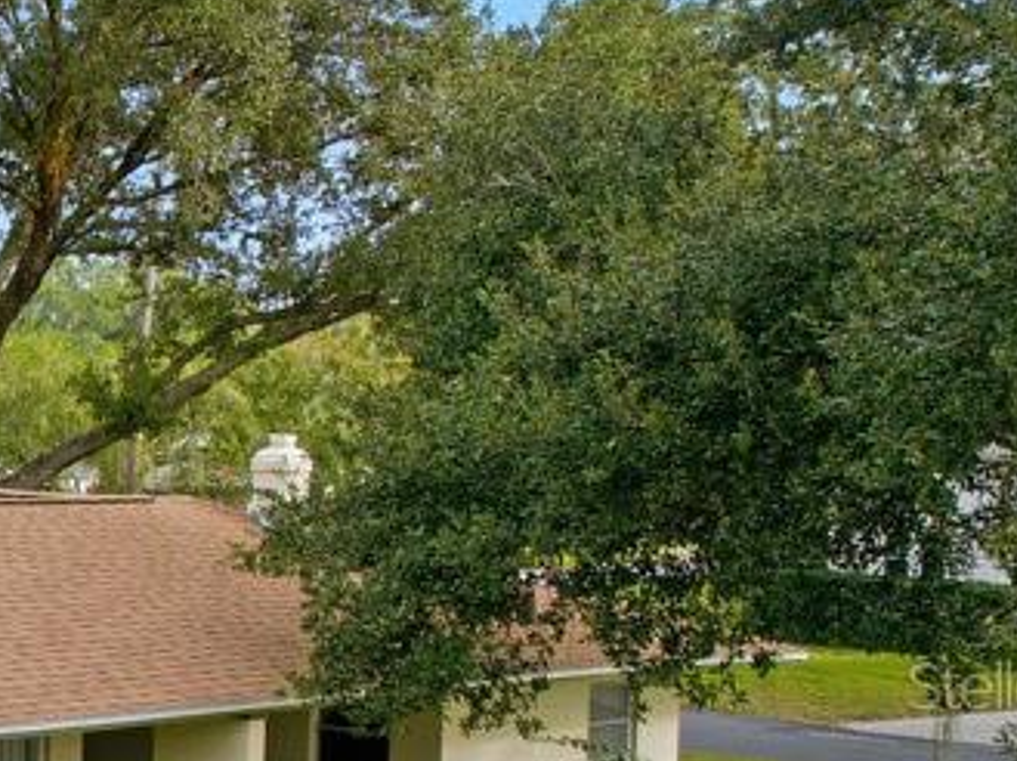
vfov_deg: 19.7
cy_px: 685
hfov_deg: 23.3
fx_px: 2142
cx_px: -346
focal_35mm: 73
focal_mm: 12.3
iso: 130
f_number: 2.8
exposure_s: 1/1250
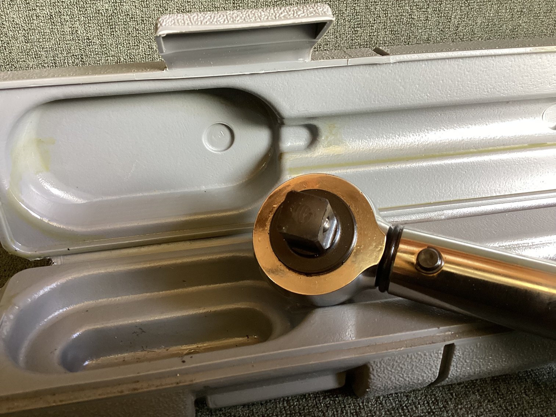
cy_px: 208
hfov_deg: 58.3
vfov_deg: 45.4
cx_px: 278
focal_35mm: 31
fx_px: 498
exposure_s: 1/50
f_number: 2.4
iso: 160
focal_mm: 3.3
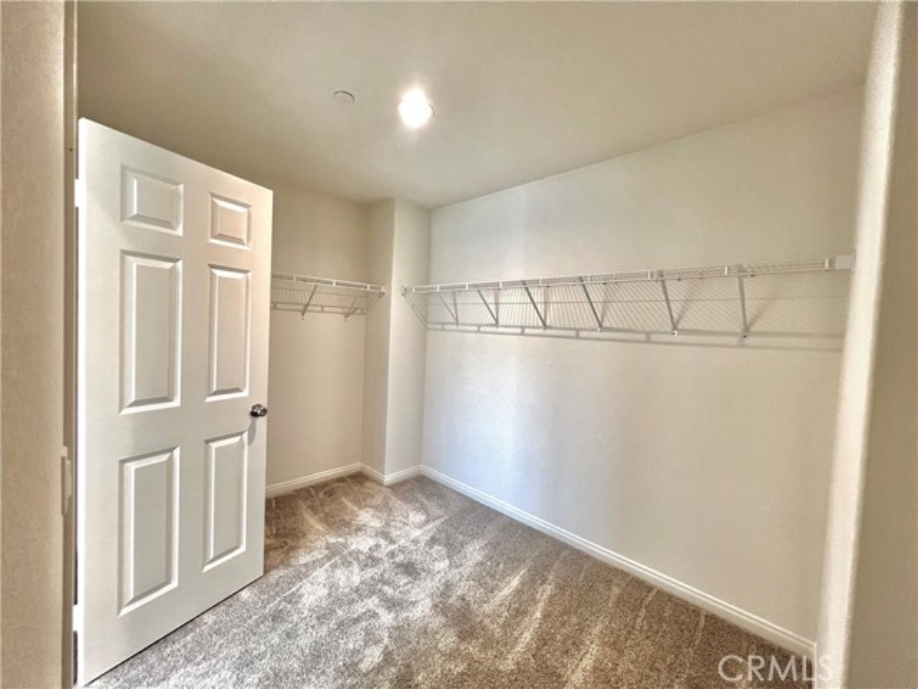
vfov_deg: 89.9
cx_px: 459
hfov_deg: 106.2
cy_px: 344
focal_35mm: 13
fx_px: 345
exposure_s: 1/120
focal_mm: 1.57
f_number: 1.8
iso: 200
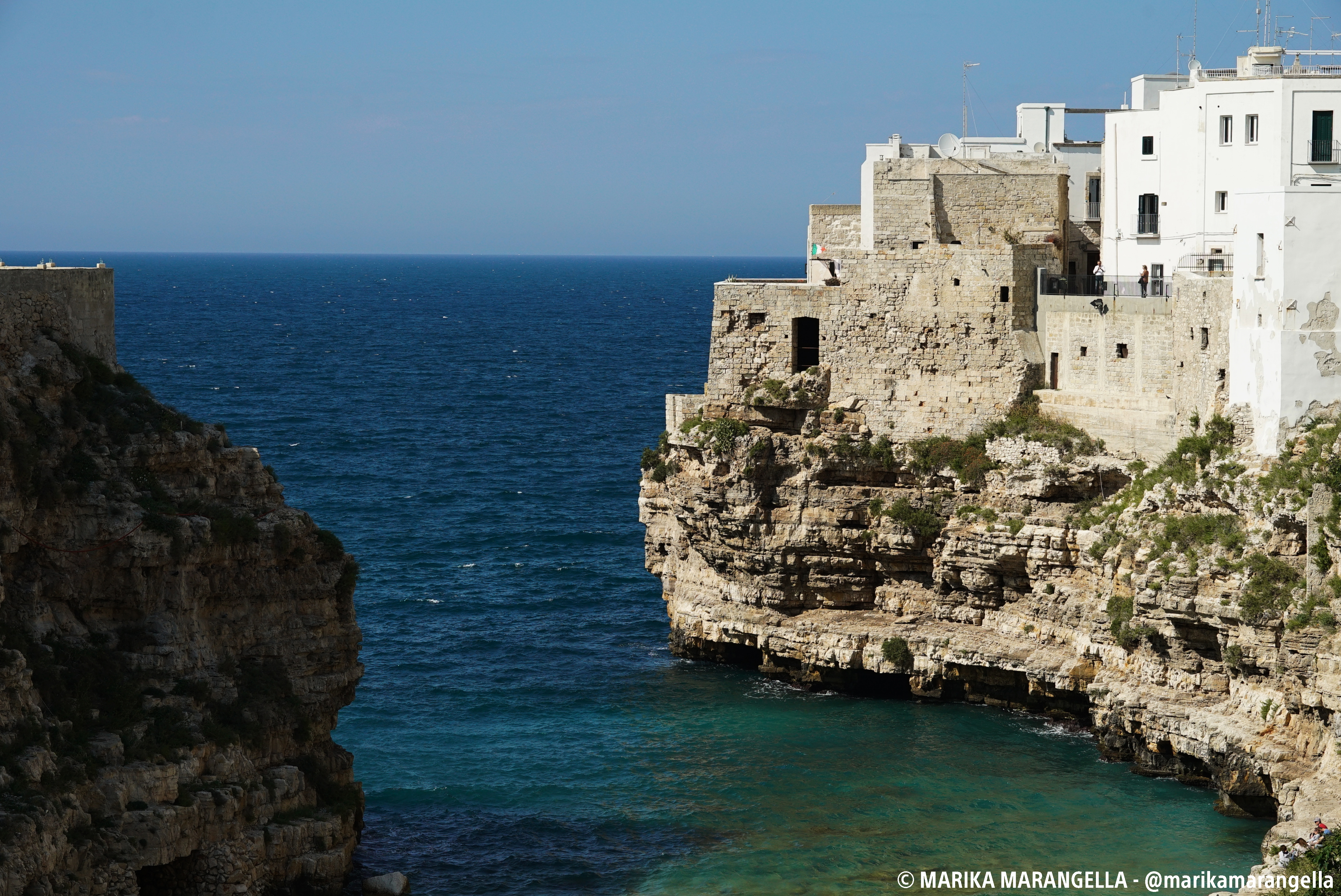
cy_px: 448
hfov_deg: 23.9
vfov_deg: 16.1
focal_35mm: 85
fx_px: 3168
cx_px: 670
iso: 640
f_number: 8
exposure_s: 1/2000
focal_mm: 85
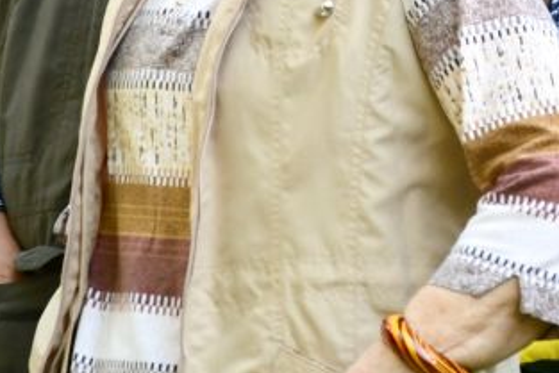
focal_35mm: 841
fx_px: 13064
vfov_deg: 1.6
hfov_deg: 2.5
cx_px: 479
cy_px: 45
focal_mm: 122
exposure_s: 1/250
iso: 560
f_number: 5.6
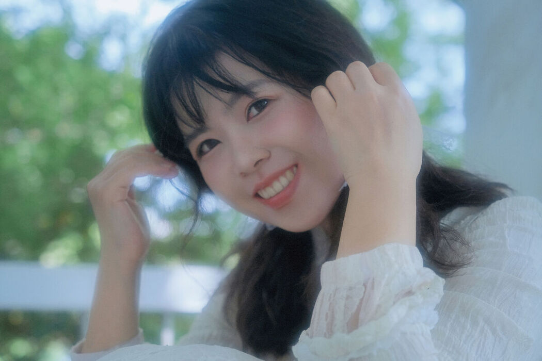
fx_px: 828
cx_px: 271
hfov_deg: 36.2
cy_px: 180
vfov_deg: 24.6
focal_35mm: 55
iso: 1000
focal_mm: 36.5
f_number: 2.8
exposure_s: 1/500
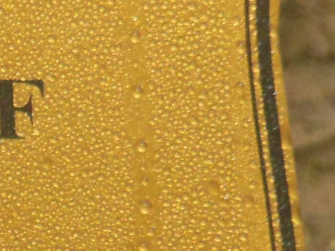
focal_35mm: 1078
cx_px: -120
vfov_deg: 1.4
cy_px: 151
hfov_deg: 1.8
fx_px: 10430
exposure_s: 1/60
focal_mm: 45
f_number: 5.8
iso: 1000
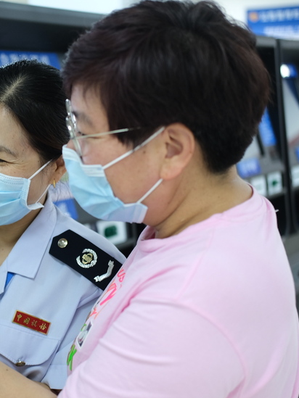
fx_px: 886
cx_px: 34
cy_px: 198
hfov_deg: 18.8
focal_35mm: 77
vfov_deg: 25.3
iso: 400
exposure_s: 1/75
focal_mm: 35
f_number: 2
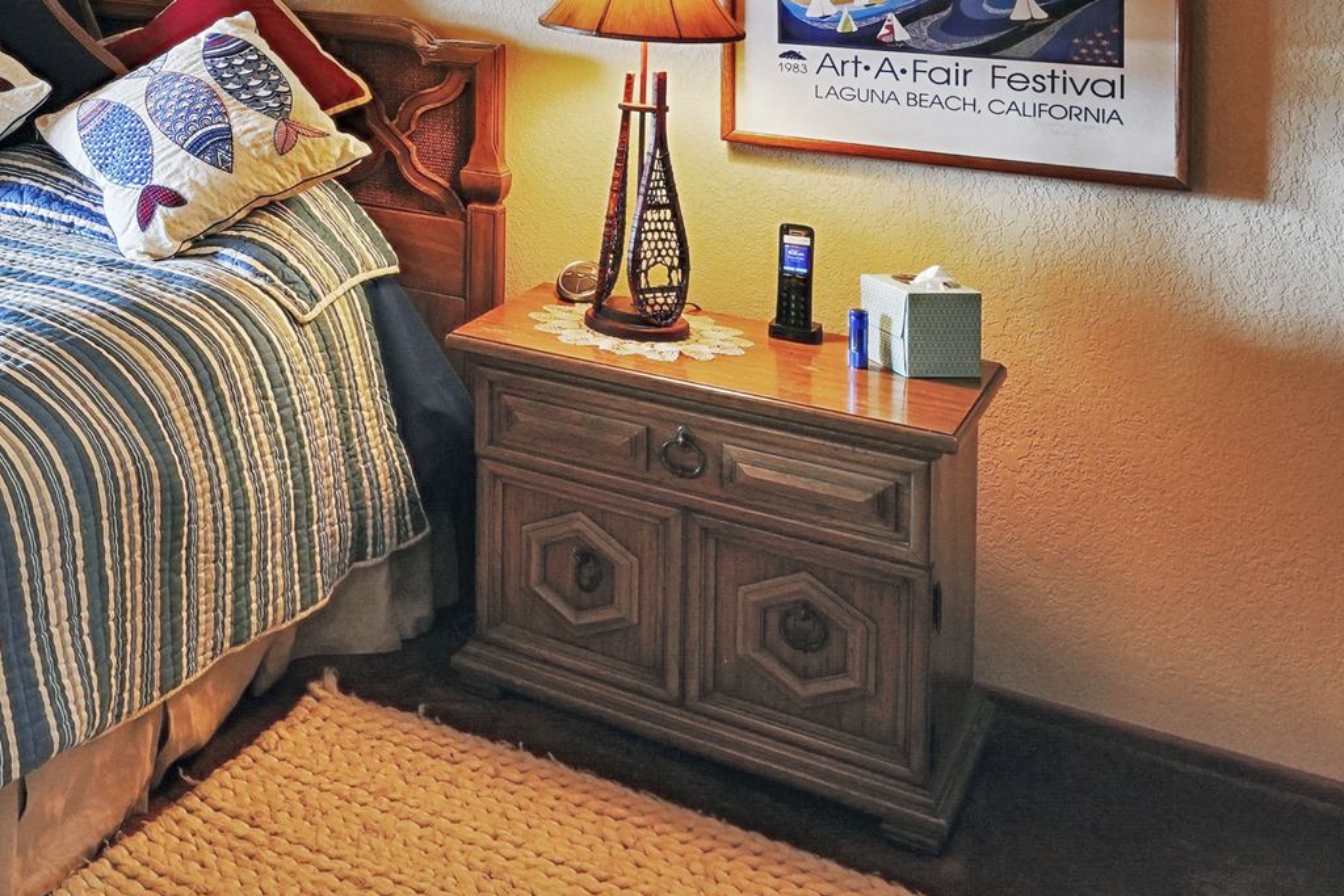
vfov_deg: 29.0
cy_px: -130
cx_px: -290
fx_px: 1531
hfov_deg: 36.1
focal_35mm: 41
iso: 400
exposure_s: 1/6
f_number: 8
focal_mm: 14
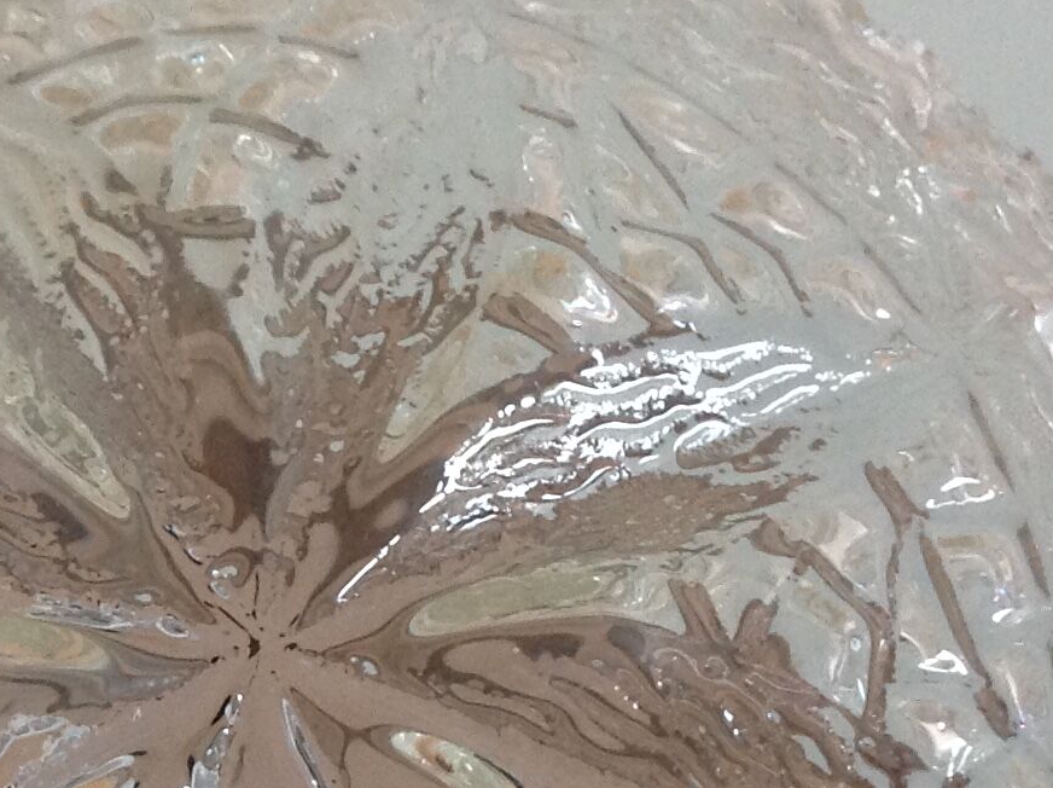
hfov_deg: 18.7
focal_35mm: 104
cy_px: 862
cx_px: 157
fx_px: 3160
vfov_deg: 13.9
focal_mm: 4.28
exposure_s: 1/17
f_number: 2.4
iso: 125
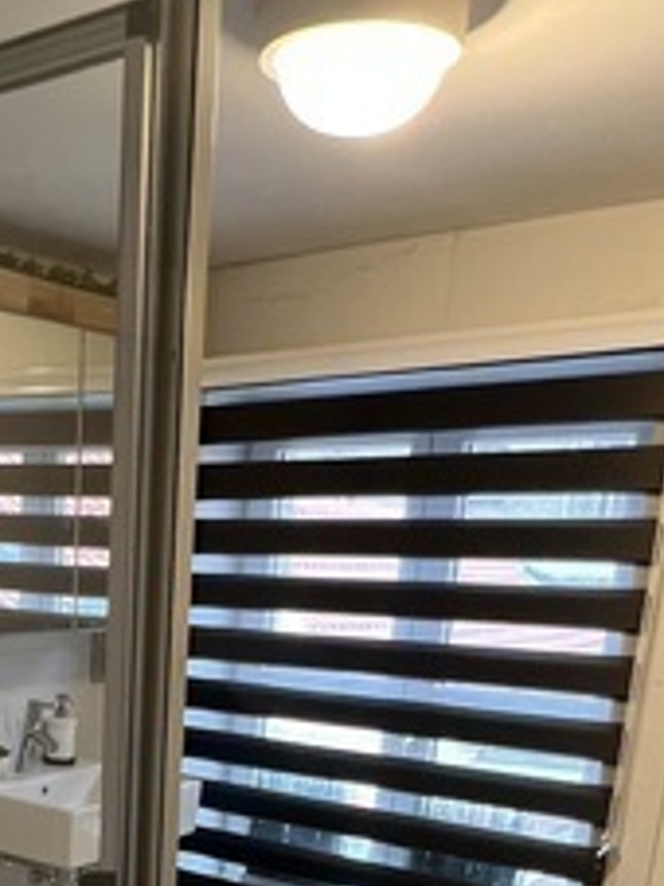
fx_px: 1126
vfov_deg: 37.0
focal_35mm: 44
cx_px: 74
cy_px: 945
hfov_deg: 31.4
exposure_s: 1/50
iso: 200
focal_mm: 1.57
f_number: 1.8
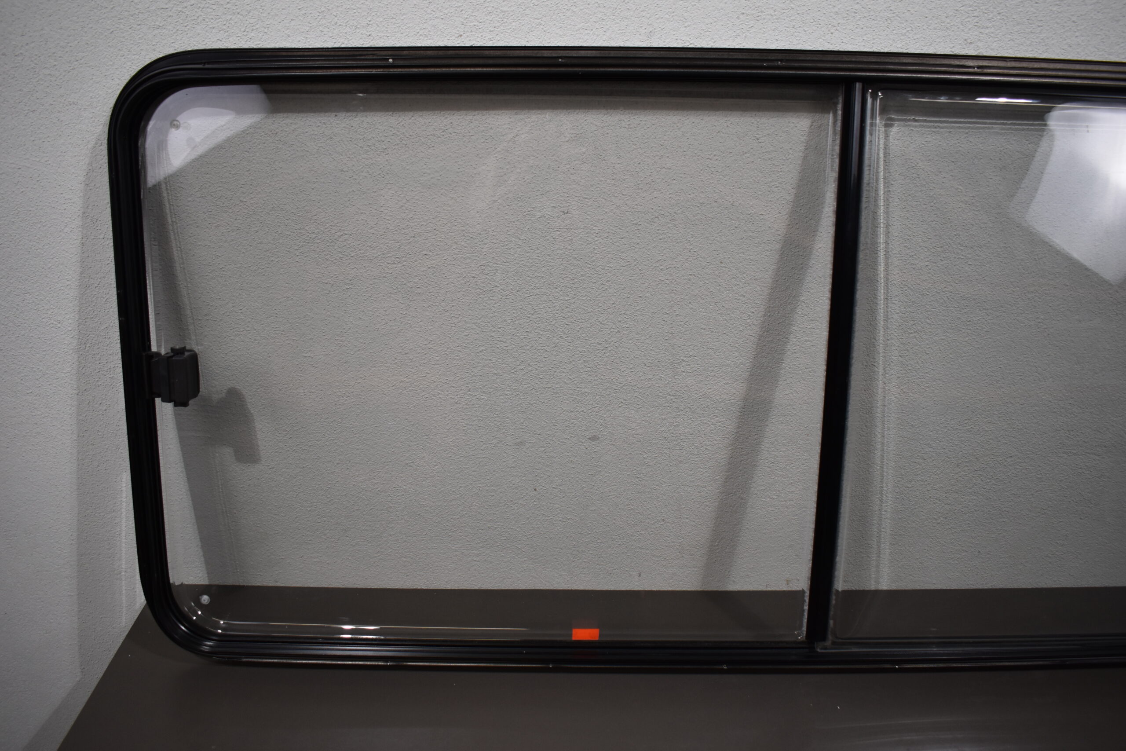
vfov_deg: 43.6
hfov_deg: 61.9
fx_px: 938
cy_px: 376
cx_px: 563
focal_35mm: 30
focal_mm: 20
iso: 560
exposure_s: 1/250
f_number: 3.5
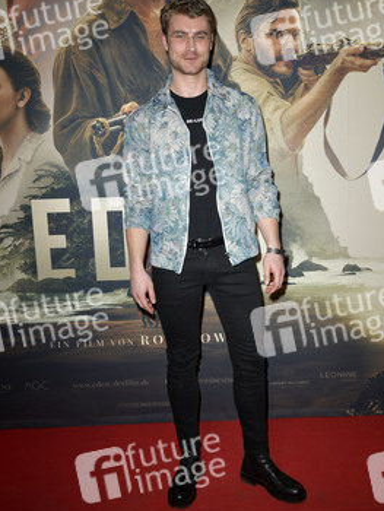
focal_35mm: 34
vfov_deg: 53.9
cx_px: 193
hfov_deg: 41.8
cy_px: 250
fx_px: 502
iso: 250
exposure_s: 1/250
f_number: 5.6
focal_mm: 31
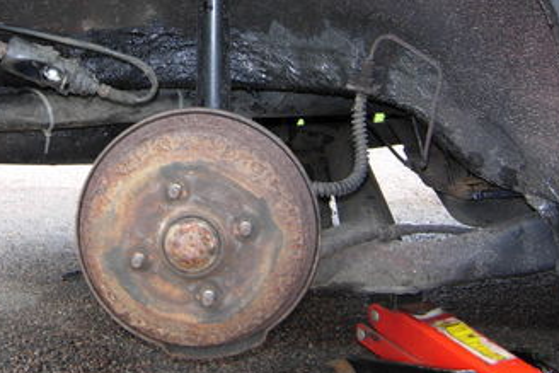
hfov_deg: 27.6
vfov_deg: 18.5
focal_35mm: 73
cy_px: 55
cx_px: 198
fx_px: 1134
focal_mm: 7.5
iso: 50
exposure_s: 1/82.9
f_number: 2.7
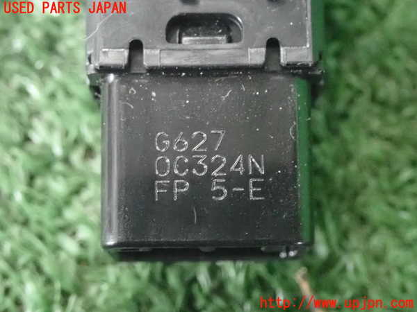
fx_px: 891
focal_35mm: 74
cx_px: 208
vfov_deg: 19.9
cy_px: 156
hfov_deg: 26.3
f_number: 4.2
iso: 6400
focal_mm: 13.47
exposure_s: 1/50
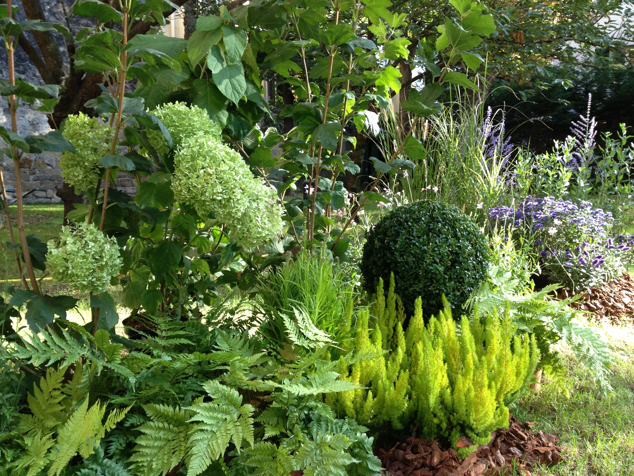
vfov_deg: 40.7
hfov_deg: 52.6
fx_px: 641
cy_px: 238
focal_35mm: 35
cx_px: 317
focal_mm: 4.28
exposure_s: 1/120
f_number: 2.4
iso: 80
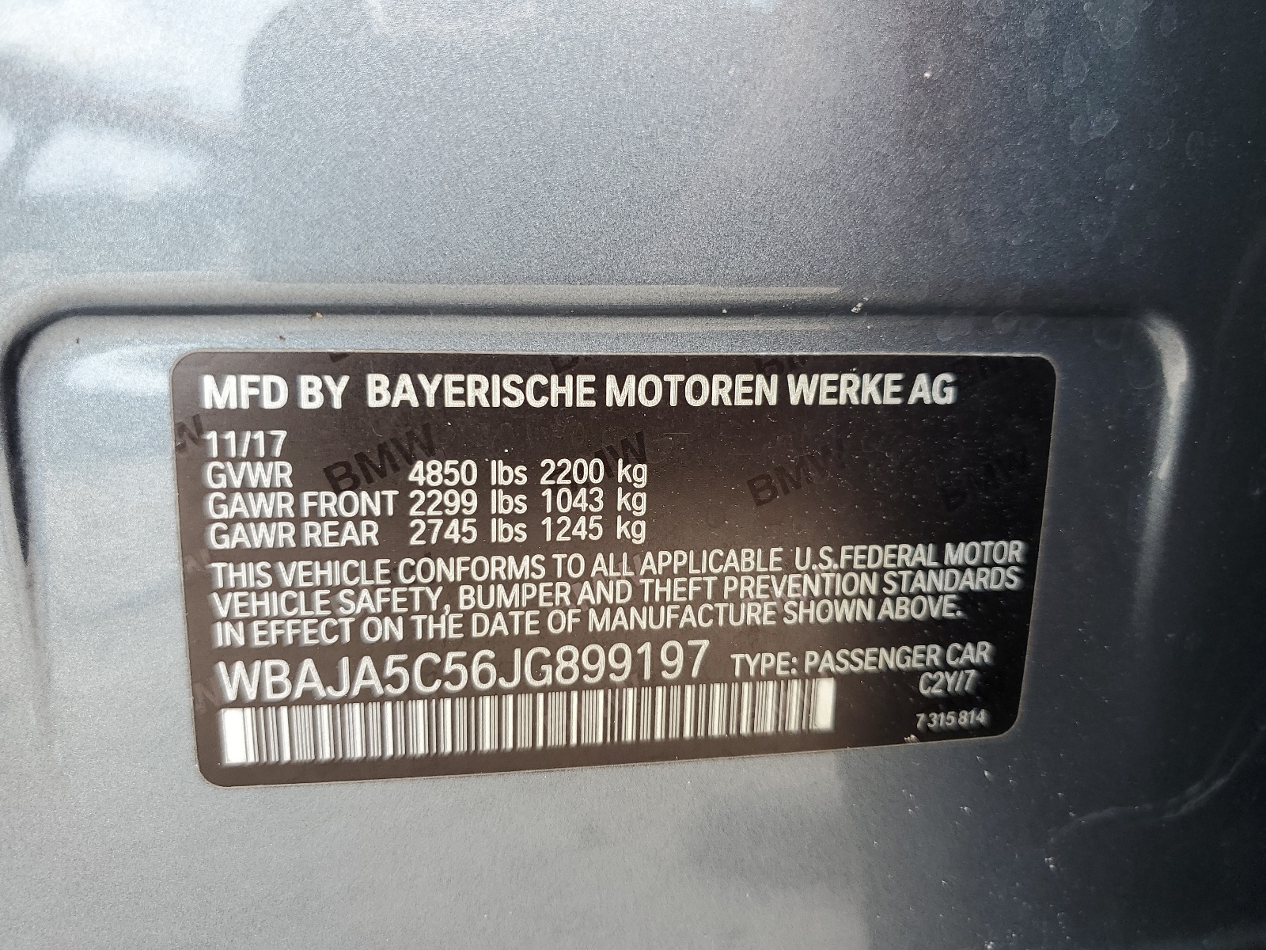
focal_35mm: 26
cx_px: 633
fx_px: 951
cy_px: 475
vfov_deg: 53.1
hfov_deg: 67.3
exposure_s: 1/189
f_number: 1.5
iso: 50
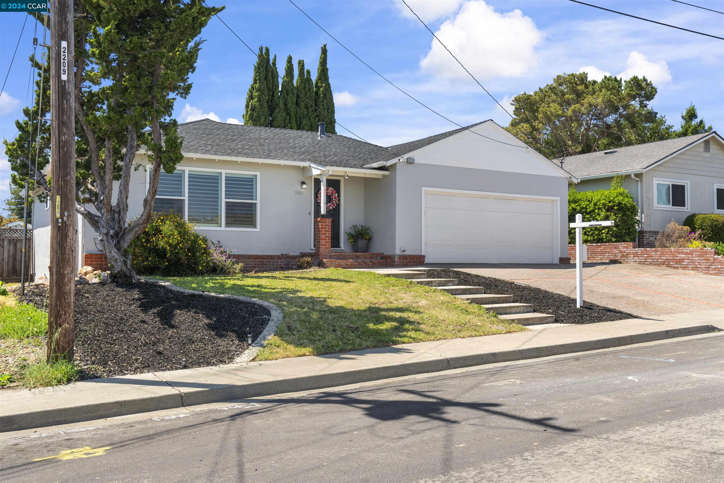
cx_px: 362
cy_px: 242
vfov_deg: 37.9
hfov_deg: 54.4
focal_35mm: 35
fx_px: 704
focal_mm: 35
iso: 100
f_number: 10
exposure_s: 1/30
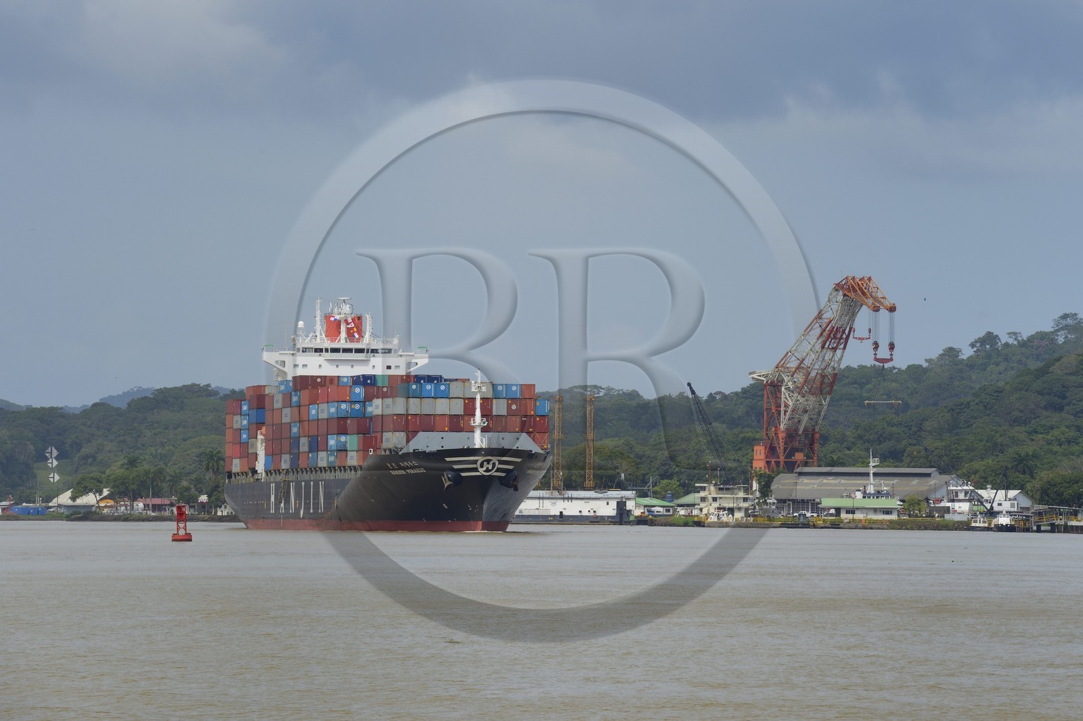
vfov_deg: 6.9
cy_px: 360
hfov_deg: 10.3
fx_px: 6015
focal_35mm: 200
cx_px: 542
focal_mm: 200
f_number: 13
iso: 200
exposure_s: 1/250
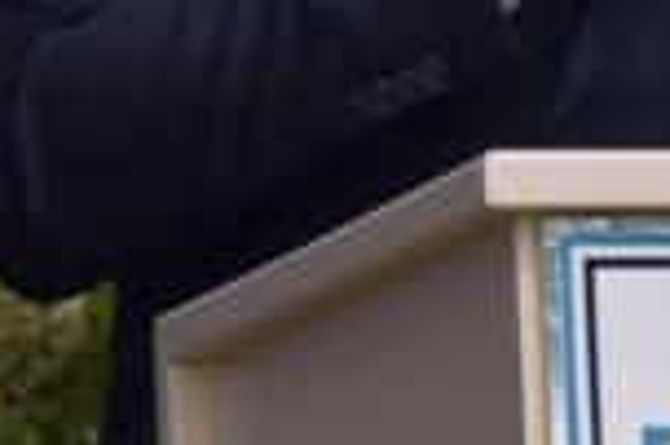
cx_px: 833
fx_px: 10764
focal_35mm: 579
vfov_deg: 2.4
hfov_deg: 3.6
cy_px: -203
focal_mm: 78
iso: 100
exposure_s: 1/200
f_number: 10
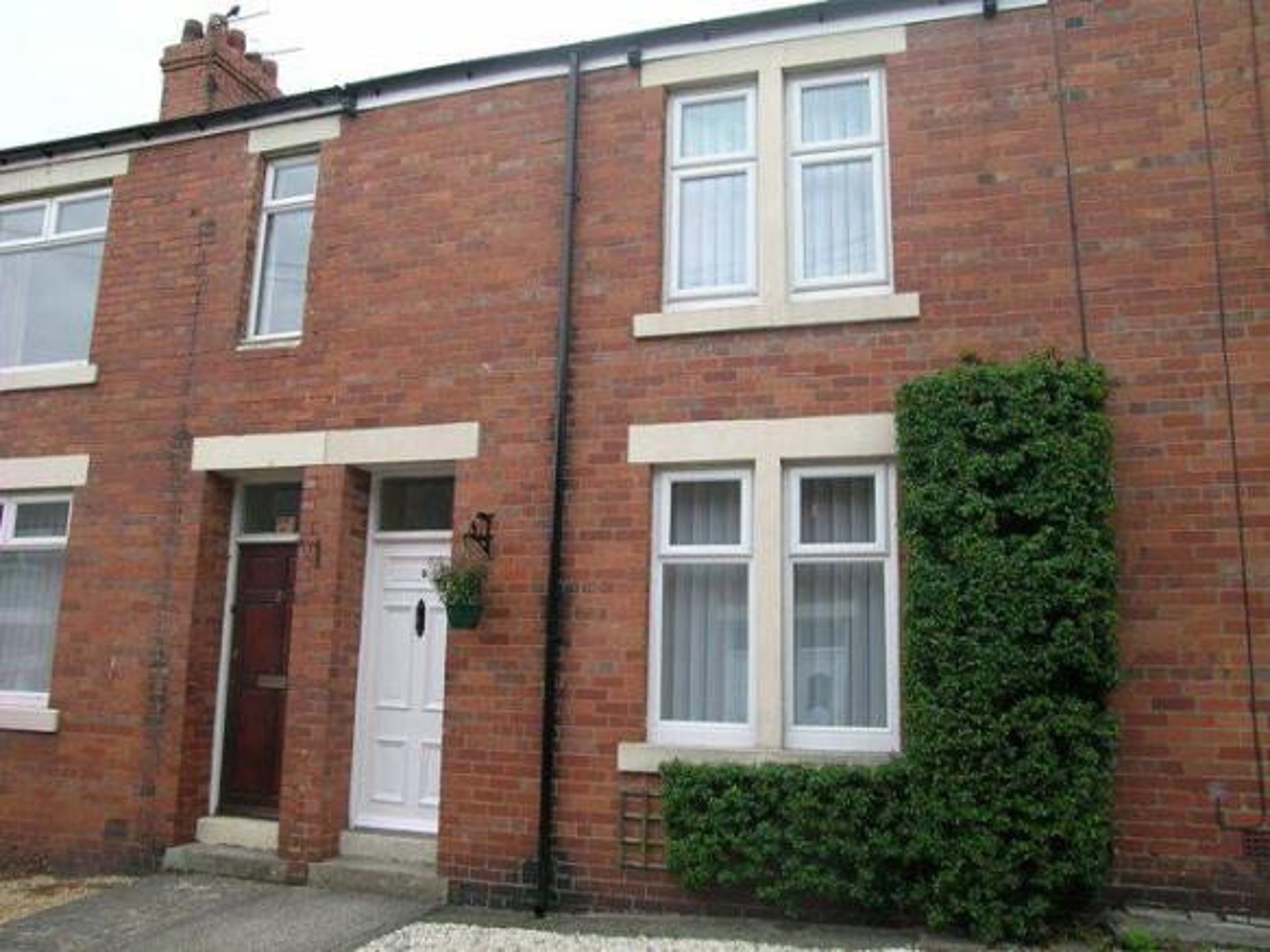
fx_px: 1027
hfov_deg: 63.5
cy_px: 476
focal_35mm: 28
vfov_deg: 49.7
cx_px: 635
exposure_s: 1/134
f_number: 4.4
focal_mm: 5.8
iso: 50
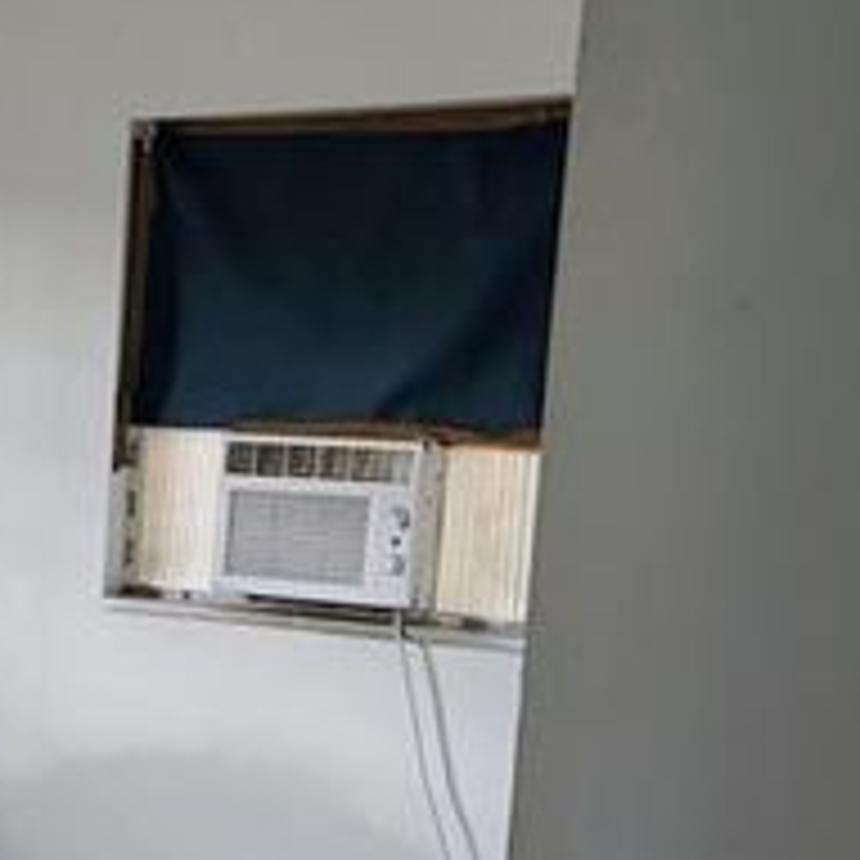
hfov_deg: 22.0
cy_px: 653
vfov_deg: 23.1
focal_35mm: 74
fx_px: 2080
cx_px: -95
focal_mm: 5.56
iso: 691
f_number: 1.8
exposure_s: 1/120
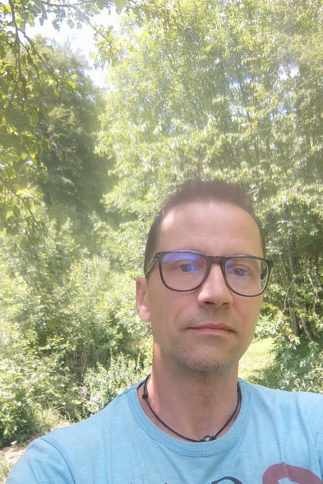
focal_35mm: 17
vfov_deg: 93.3
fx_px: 229
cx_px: 184
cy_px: 246
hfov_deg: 70.1
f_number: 2.2
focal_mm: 3.14
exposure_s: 1/281
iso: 50
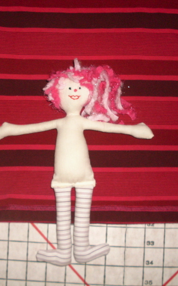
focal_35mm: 54
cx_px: 81
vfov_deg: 37.5
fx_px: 419
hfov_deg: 24.0
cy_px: 143
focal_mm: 6.3
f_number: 2.8
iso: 100
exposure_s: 1/45
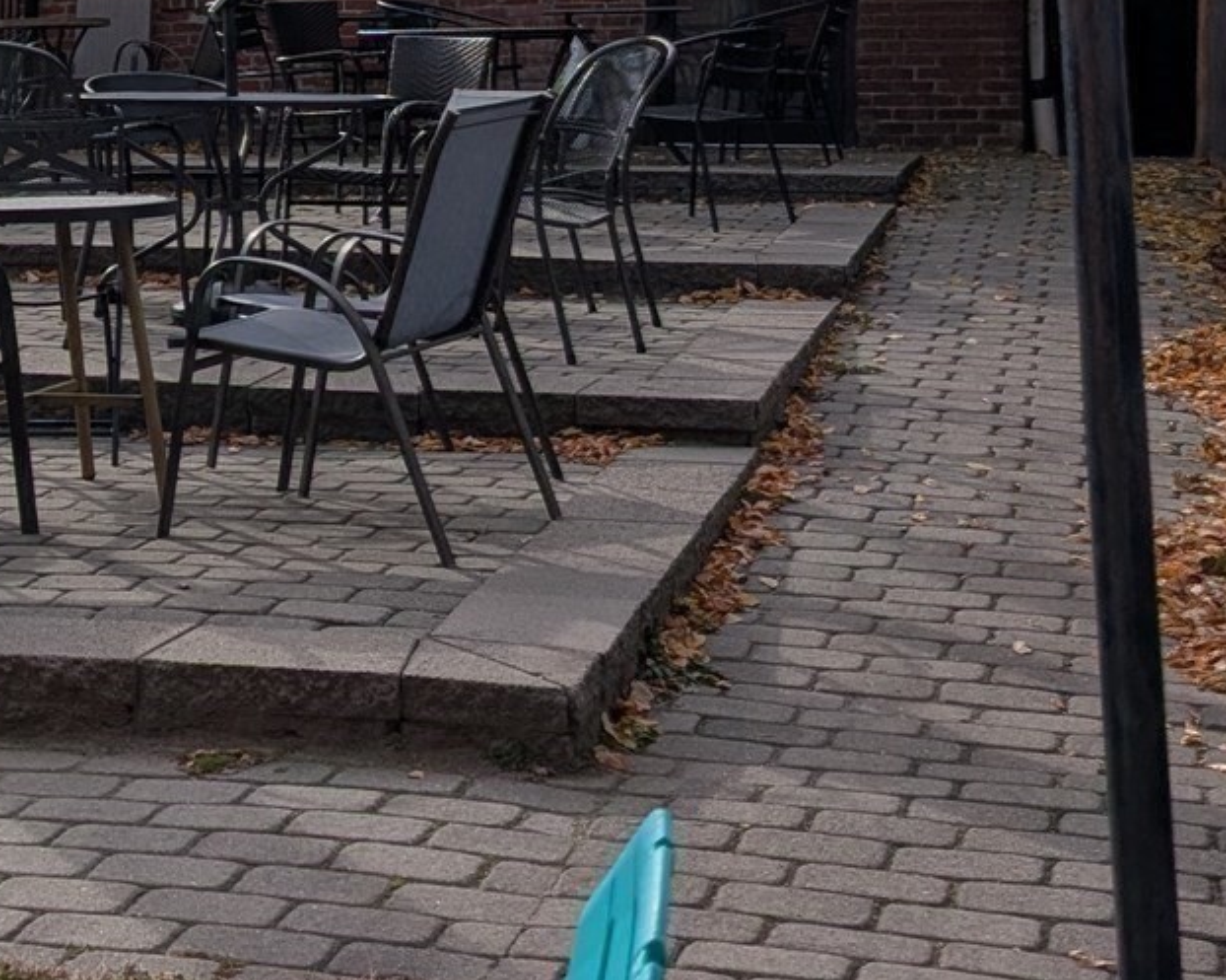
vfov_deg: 19.5
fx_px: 2793
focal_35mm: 77
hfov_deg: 23.7
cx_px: -4
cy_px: 77
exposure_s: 1/4545
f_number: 1.68
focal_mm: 6.9
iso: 21
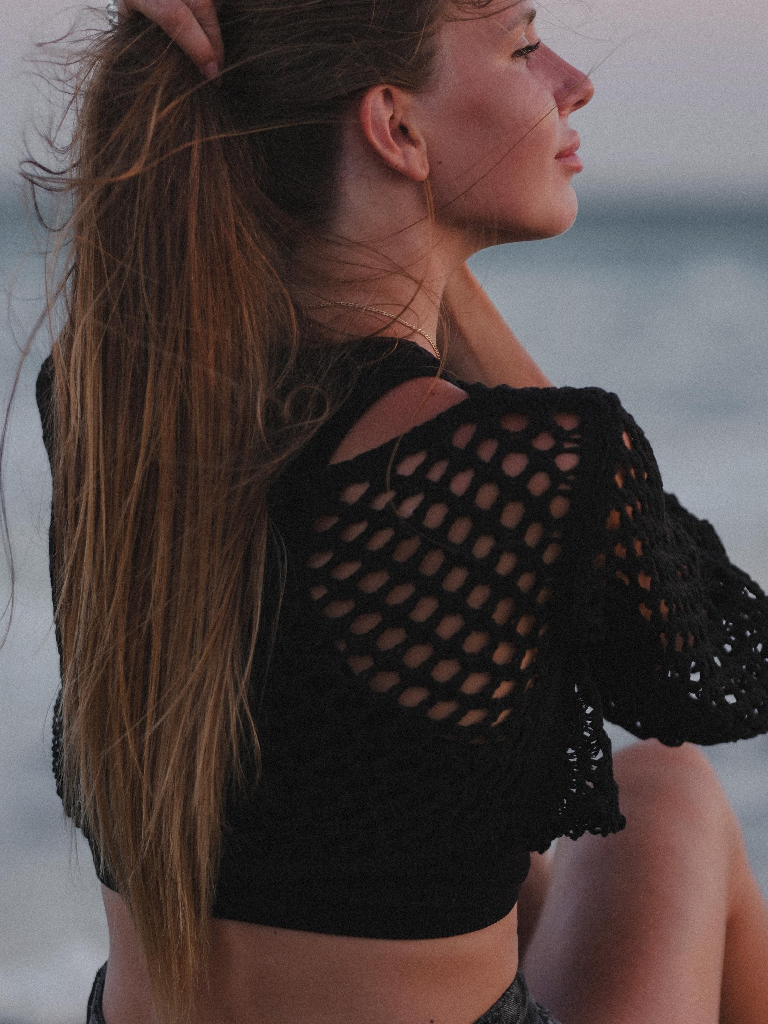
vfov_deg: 12.5
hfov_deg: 9.4
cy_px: 480
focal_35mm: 158
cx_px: 384
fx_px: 4674
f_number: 2
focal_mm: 90
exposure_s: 1/400
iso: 200
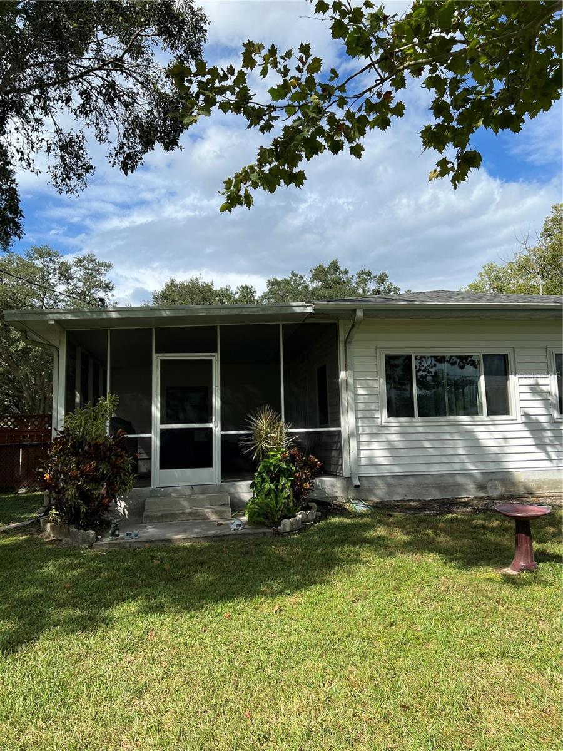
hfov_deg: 53.1
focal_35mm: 26
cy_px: 376
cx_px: 282
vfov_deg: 67.3
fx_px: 564
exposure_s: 1/3968
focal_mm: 5.7
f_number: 1.5
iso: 50
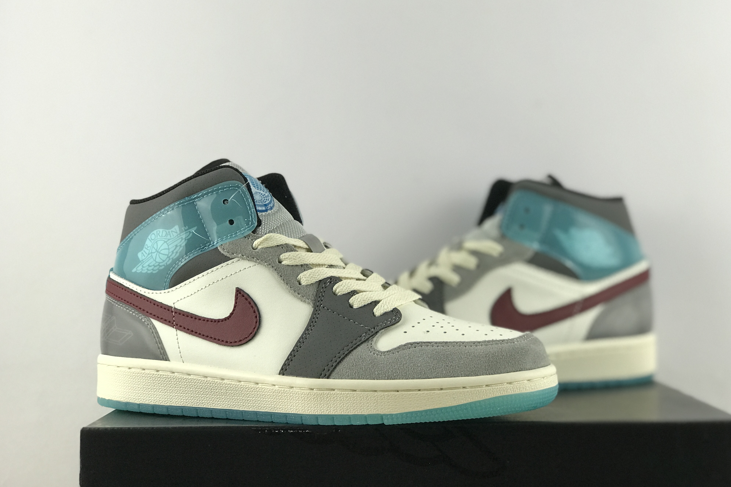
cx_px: 367
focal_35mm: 60
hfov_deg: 33.4
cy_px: 239
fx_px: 1218
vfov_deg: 22.6
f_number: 2.8
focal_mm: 6.6
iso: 64
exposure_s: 1/50
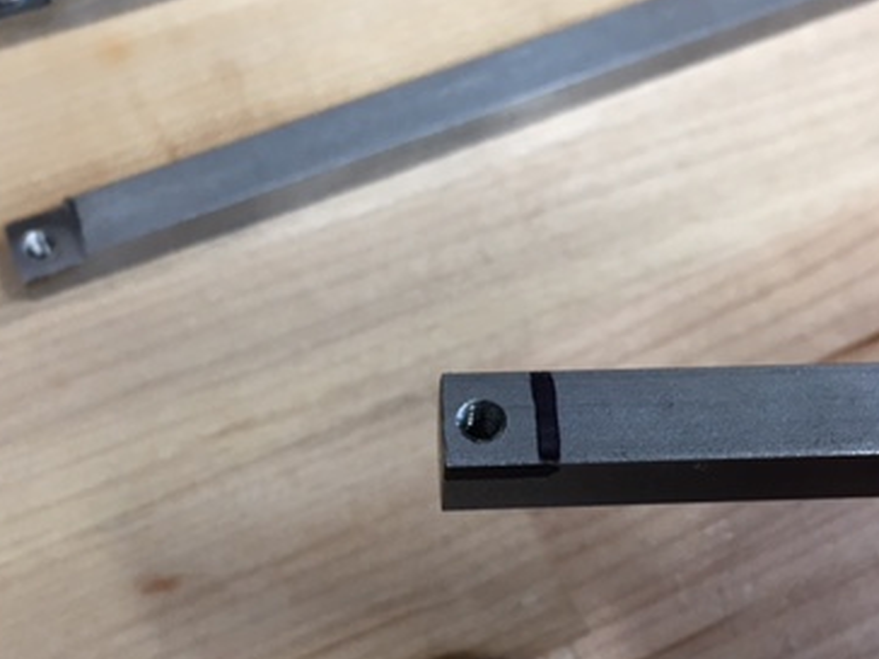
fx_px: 1295
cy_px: 406
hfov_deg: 37.5
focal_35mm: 51
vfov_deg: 28.5
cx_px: 427
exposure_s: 1/30
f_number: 2.2
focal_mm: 4.15
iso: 40
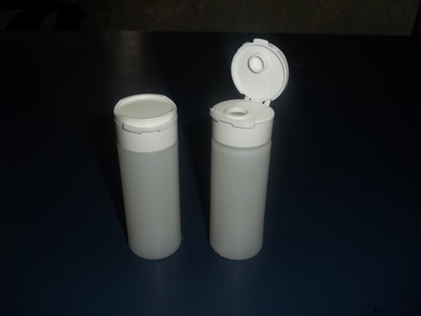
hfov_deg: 51.4
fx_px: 438
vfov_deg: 39.7
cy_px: 158
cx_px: 210
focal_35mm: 36
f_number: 3.1
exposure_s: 1/30
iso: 64
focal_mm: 6.5
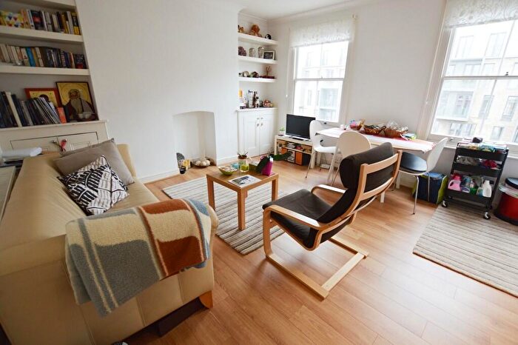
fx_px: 216
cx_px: 259
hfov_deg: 100.4
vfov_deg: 77.3
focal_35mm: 15
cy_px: 172
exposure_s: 1/60
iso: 400
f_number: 3.5
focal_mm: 10
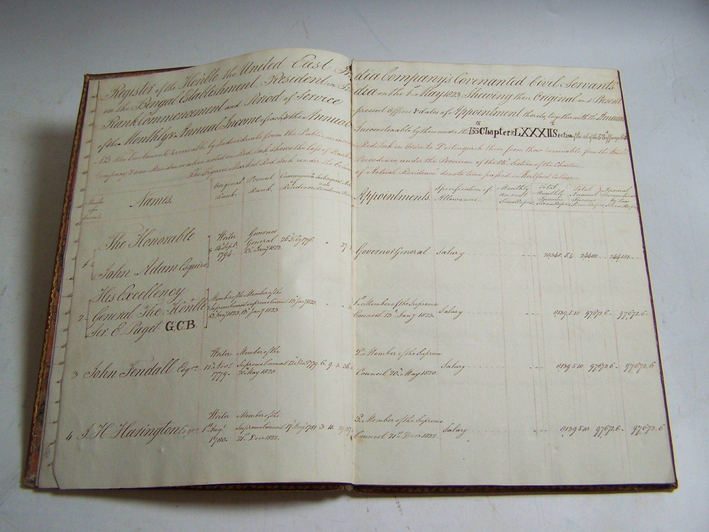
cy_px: 266
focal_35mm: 38
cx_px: 354
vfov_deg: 37.7
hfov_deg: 49.0
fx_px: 778
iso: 80
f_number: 2.8
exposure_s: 1/60
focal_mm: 6.3
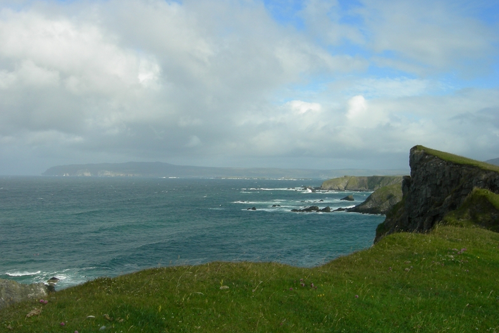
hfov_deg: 50.7
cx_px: 246
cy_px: 166
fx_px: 527
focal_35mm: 38
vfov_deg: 35.1
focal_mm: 7.5
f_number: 6.8
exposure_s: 1/248
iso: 64
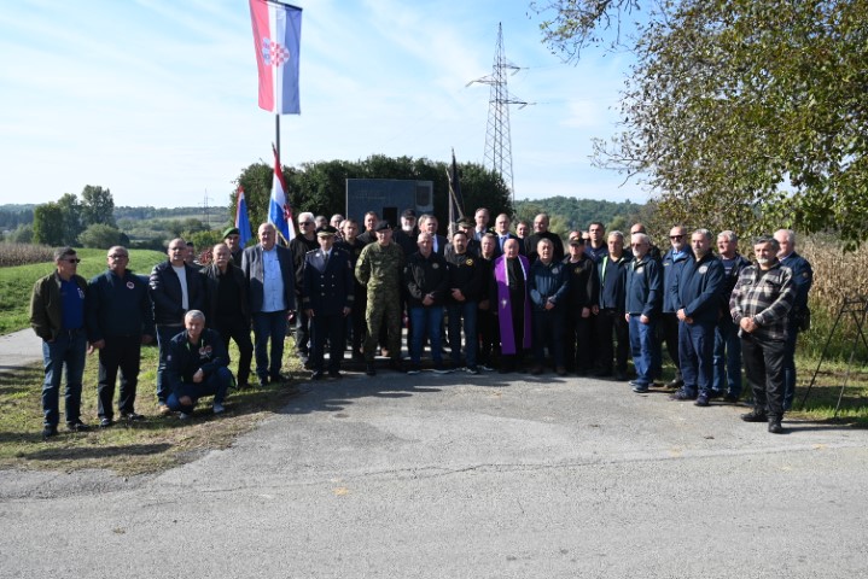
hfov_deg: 62.8
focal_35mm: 30
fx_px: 712
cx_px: 434
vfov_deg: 44.3
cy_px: 290
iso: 100
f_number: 6.3
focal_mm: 29.5
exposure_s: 1/320
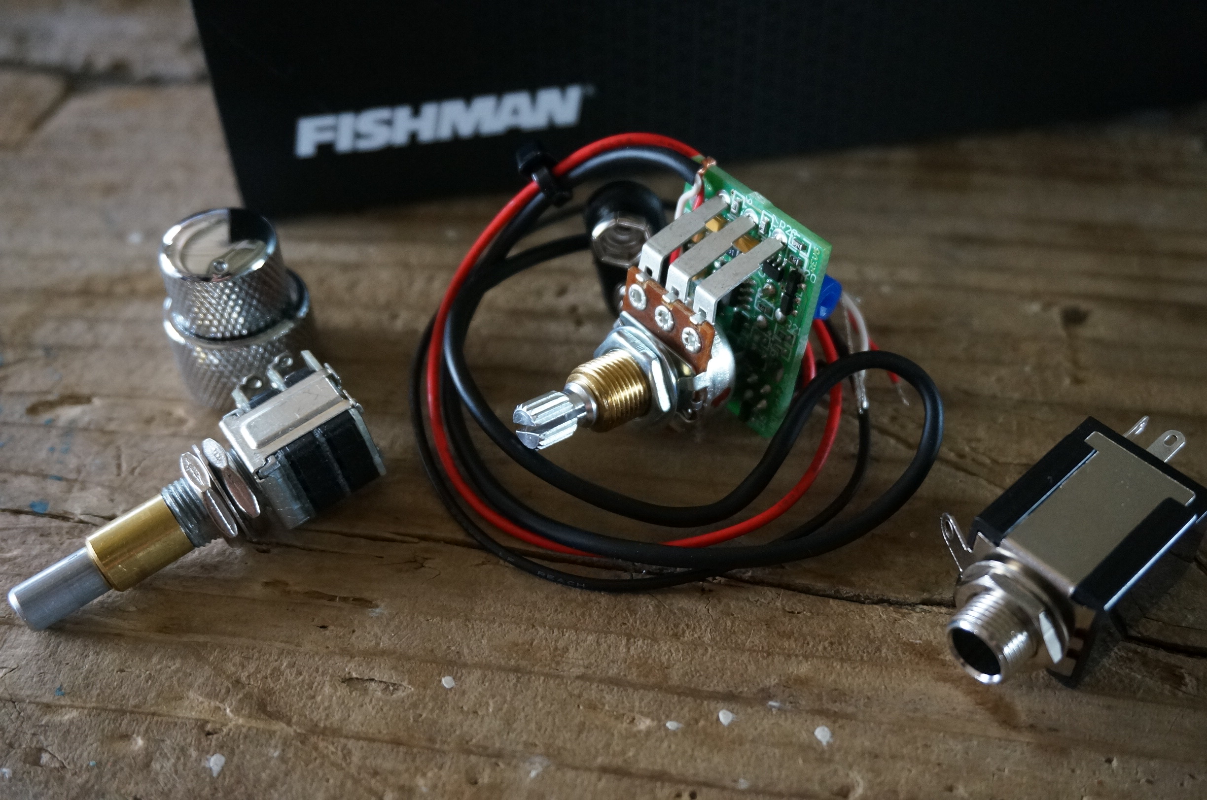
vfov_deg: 31.8
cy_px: 400
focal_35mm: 42
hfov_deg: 46.5
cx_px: 604
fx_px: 1406
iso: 2000
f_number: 4.5
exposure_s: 1/60
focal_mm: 28
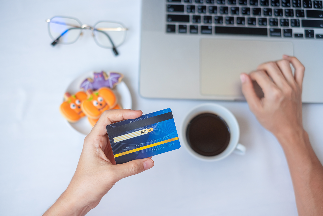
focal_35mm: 53
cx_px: 162
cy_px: 108
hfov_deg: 37.5
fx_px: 475
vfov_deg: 25.5
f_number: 2
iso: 200
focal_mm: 35
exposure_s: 1/550
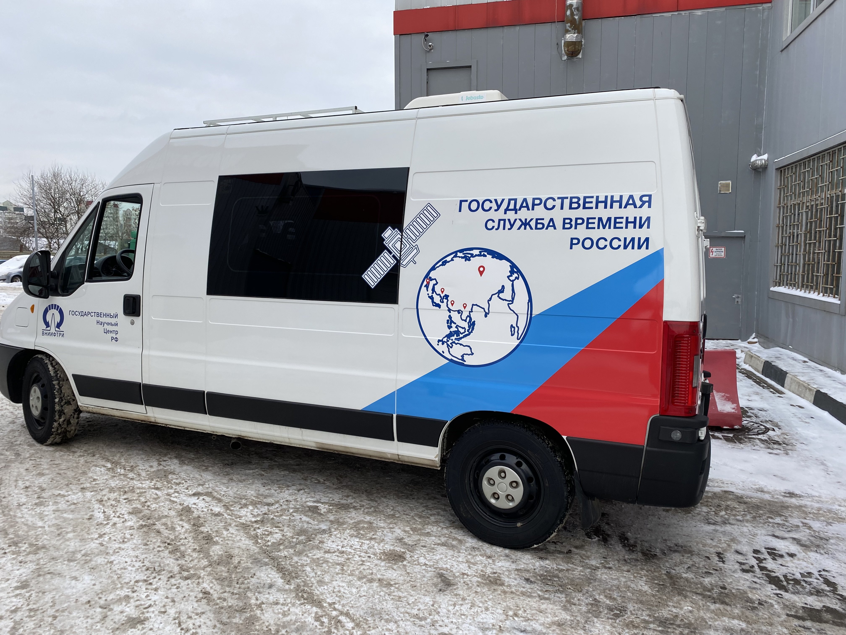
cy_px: 318
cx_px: 423
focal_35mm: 26
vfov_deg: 53.1
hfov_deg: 67.3
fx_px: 635
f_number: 1.8
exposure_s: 1/404
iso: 32
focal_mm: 4.25
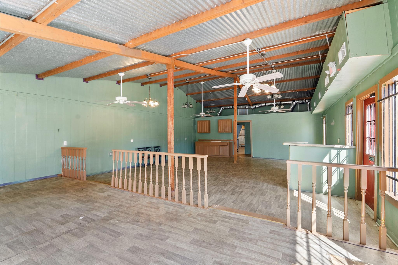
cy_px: 132
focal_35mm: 16
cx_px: 199
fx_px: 177
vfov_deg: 73.8
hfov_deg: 96.7
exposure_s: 1/1.25
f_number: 8
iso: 250
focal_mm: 16
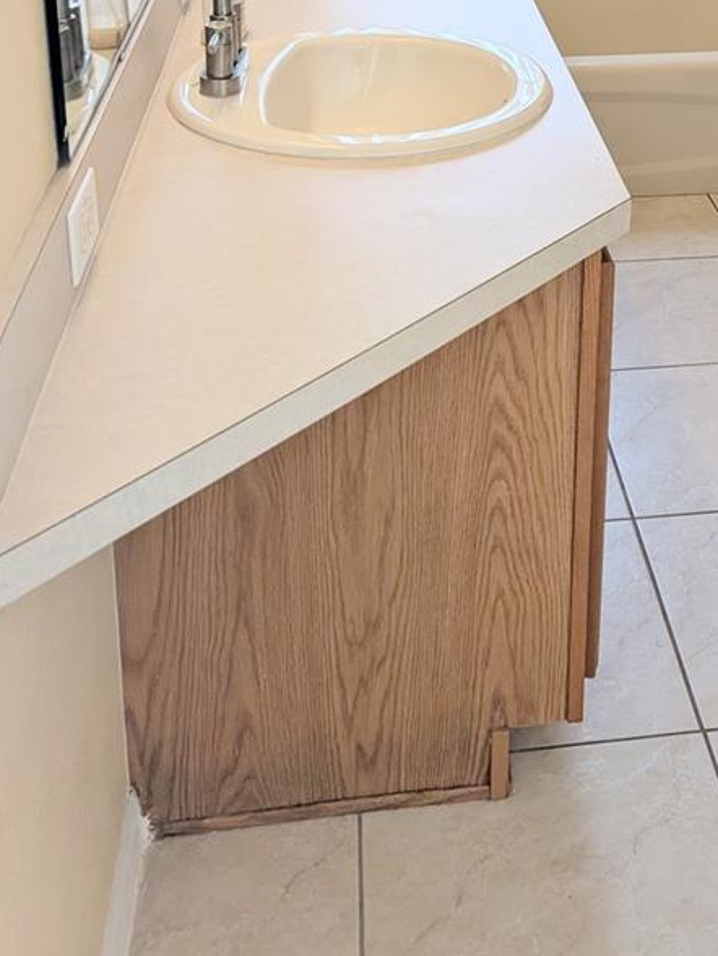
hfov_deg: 29.1
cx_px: 560
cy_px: 11
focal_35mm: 49
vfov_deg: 35.4
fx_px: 1353
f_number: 1.68
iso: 18
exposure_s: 1/205
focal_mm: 6.9
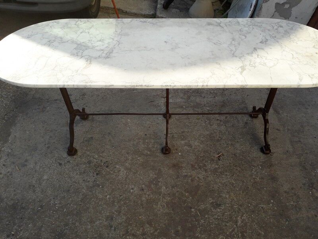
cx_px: 159
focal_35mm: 27
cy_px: 120
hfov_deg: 65.3
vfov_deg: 51.4
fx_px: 248
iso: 40
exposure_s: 1/613
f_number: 1.9
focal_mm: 3.6
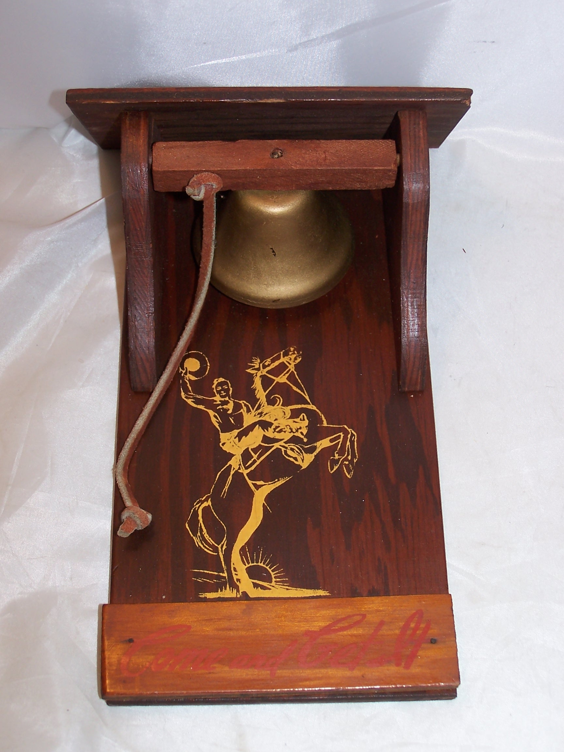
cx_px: 282
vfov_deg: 30.3
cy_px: 376
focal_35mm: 64
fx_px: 1390
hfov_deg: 22.9
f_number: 3.2
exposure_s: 1/60
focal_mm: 10.7
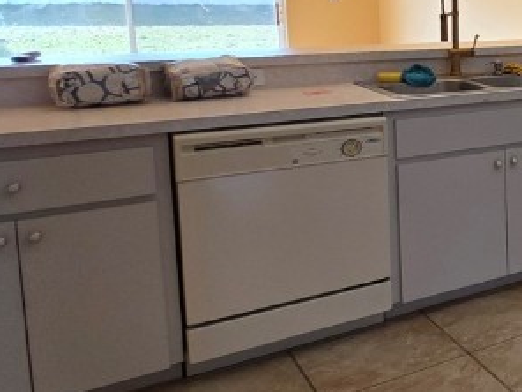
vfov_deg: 31.1
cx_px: 808
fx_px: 679
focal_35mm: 45
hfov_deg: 27.1
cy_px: 62
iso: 50
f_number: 1.9
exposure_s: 1/120
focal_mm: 2.2
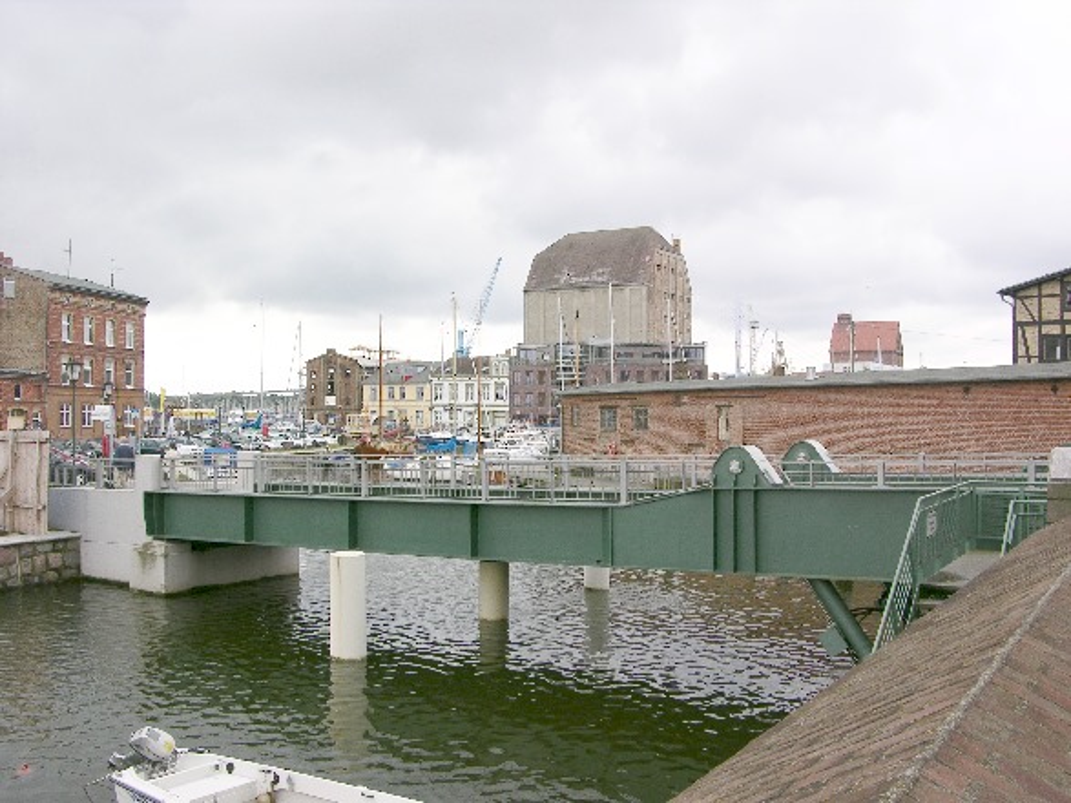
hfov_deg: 52.6
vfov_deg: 40.7
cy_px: 402
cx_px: 536
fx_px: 1083
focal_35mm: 35
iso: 50
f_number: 5.6
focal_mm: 8.9
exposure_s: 1/62.9
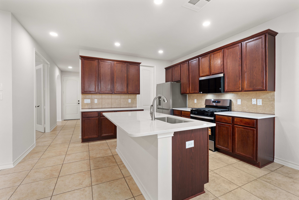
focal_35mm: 16
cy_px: 100
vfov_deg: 73.7
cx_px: 150
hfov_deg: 96.7
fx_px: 133
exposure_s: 1/2
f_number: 7.1
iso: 320
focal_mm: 16
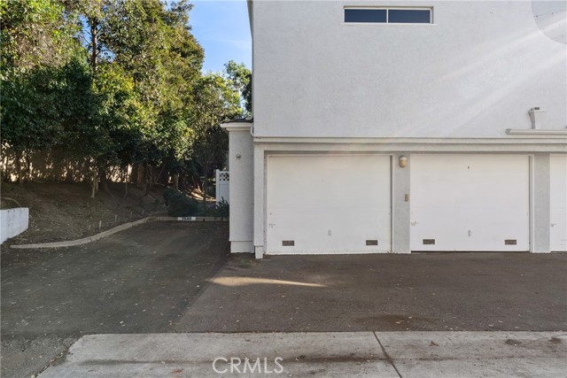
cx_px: 284
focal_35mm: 23
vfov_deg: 55.1
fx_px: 362
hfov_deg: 76.1
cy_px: 189
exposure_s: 1/30
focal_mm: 23
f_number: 9
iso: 100
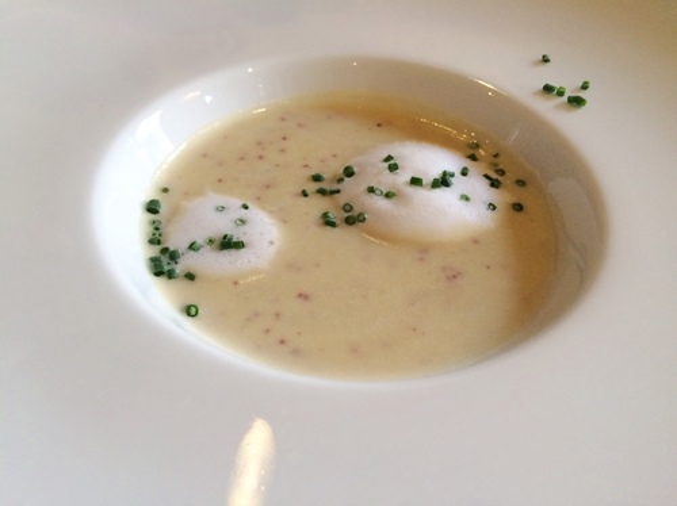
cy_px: 253
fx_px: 567
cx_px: 338
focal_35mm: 29
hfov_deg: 61.7
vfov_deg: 48.2
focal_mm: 4.15
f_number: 2.2
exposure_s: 1/30
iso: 50
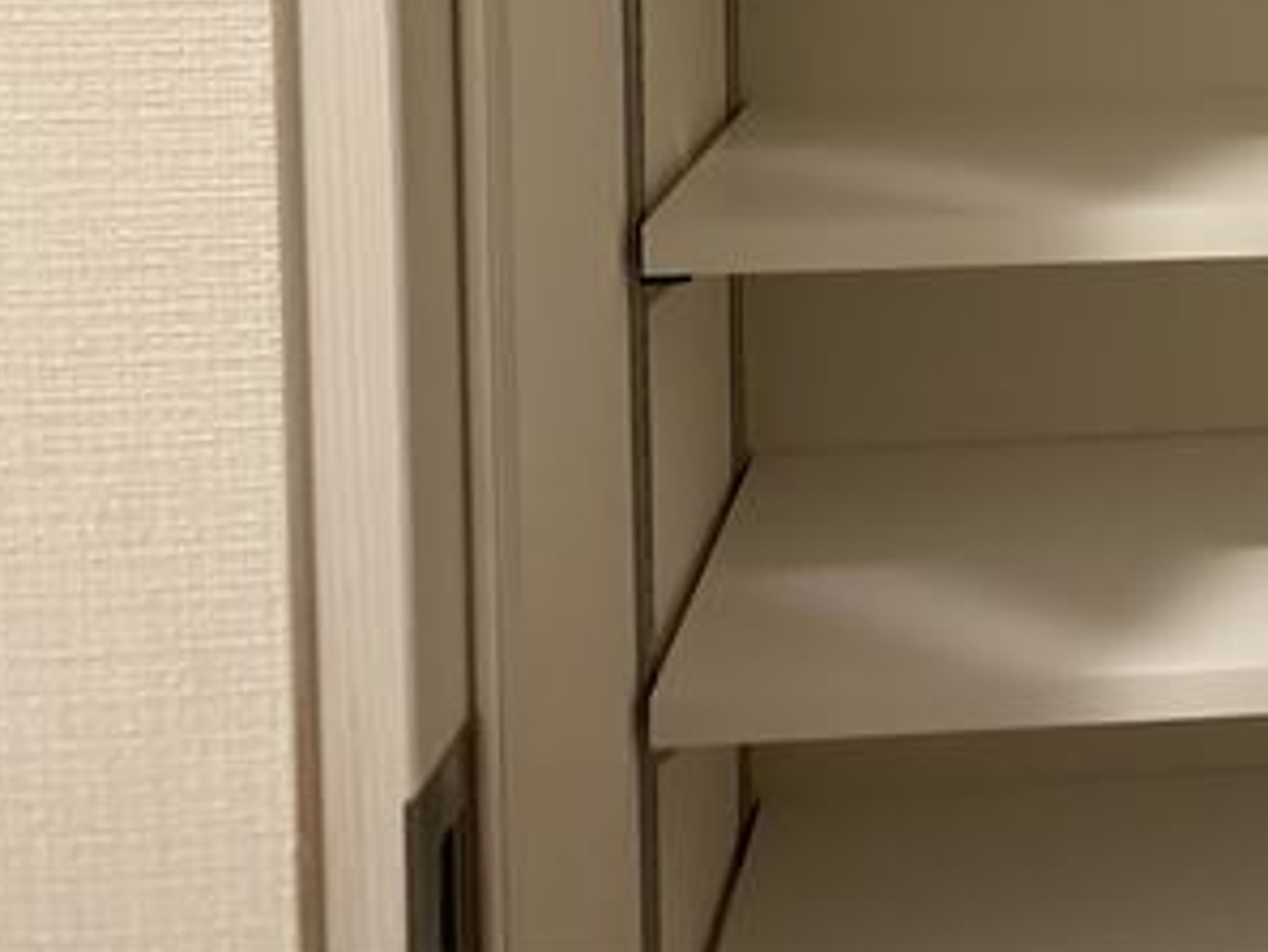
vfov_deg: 24.6
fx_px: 2052
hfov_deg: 31.1
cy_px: -55
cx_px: 1341
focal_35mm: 56
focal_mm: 4.25
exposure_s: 1/50
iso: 160
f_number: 1.8
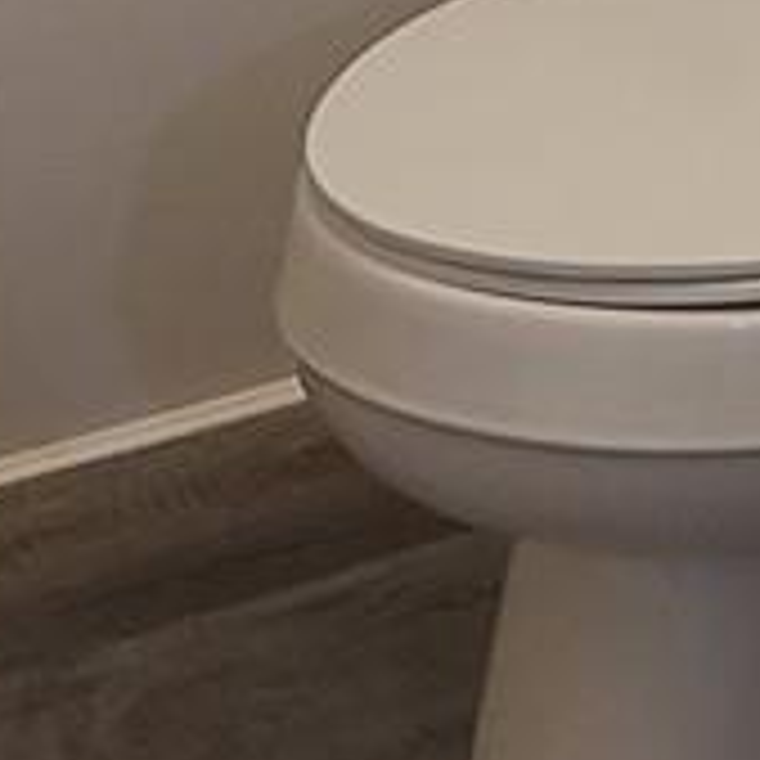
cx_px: 796
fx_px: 2707
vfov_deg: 13.0
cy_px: -931
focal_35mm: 109
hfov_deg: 15.6
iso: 125
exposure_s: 1/60
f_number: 2.2
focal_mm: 2.2
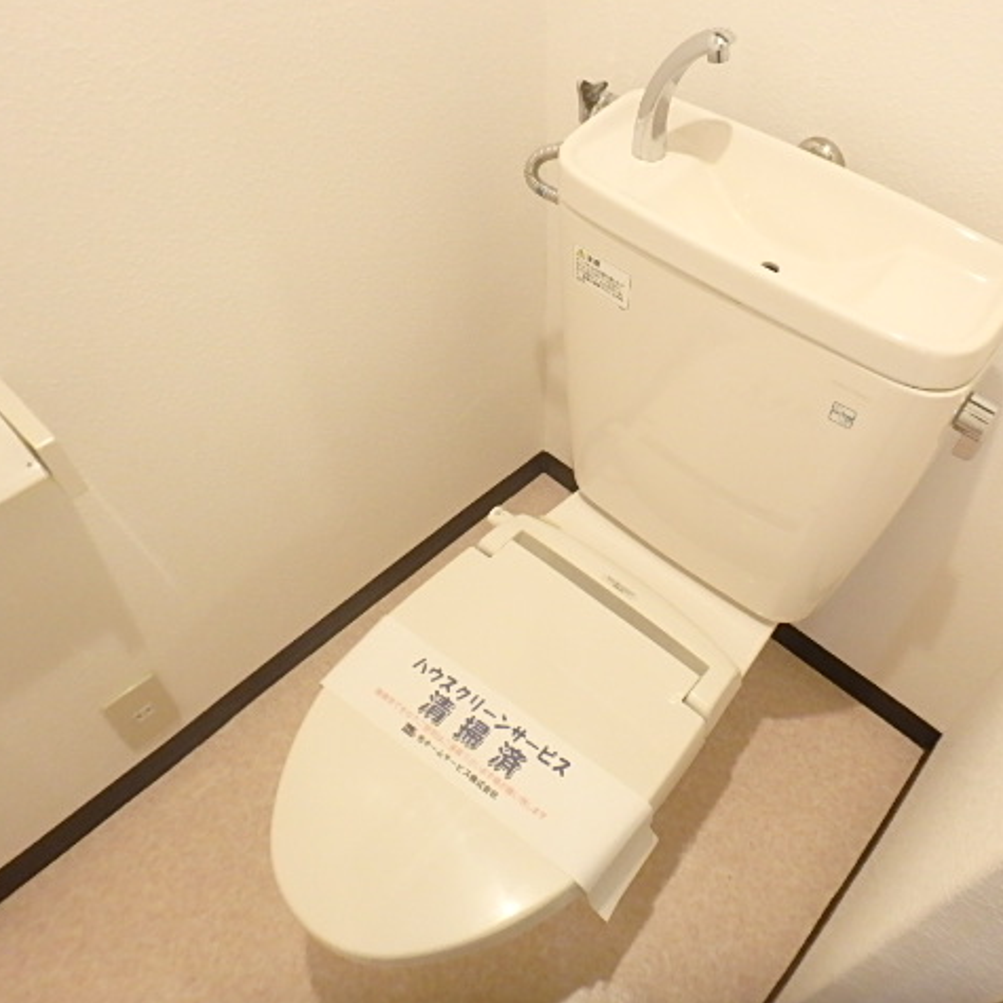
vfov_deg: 62.9
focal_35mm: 25
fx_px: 820
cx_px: 614
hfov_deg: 62.2
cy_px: 498
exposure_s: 1/30
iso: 640
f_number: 3.5
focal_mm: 3.7
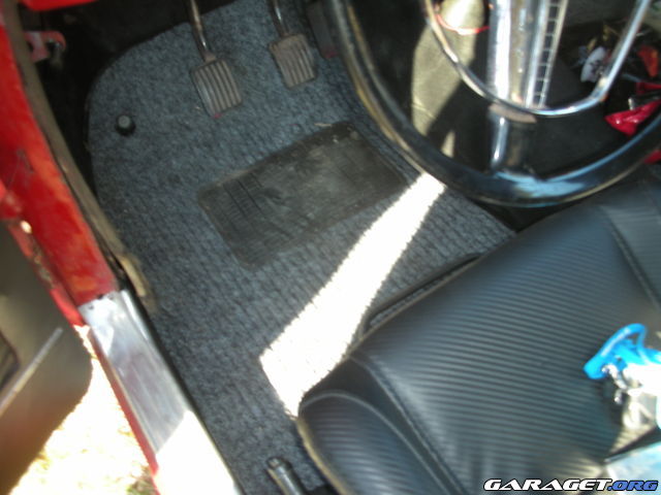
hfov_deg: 52.6
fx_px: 668
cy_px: 248
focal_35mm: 35
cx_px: 330
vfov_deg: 40.7
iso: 50
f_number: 2.8
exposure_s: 1/30
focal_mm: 5.8
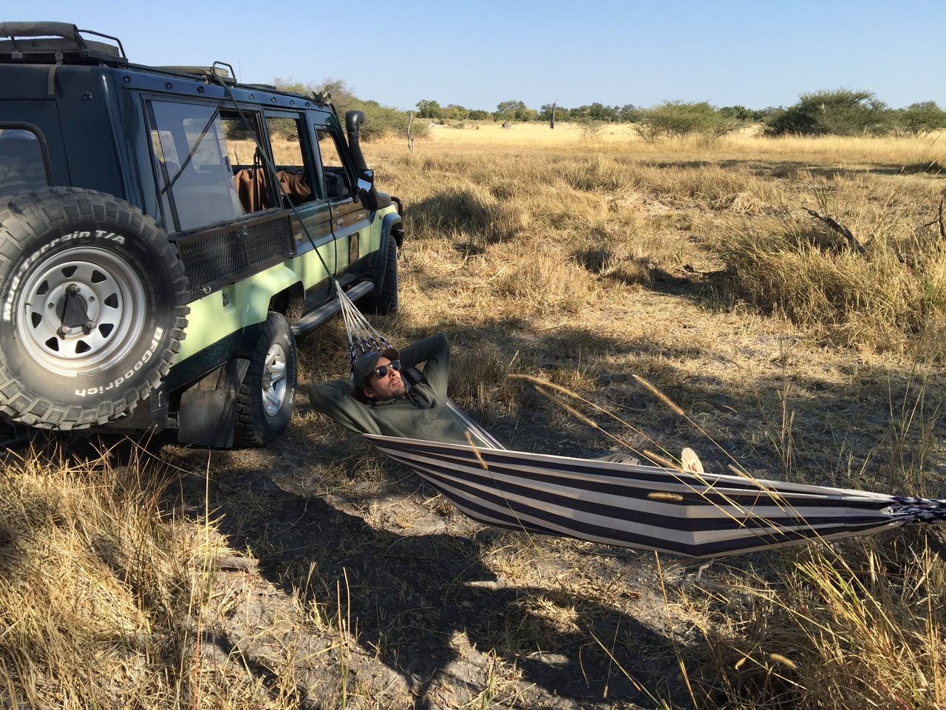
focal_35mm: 29
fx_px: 793
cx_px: 473
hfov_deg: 61.7
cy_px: 355
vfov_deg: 48.2
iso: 32
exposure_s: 1/1236
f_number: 2.2
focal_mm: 4.15
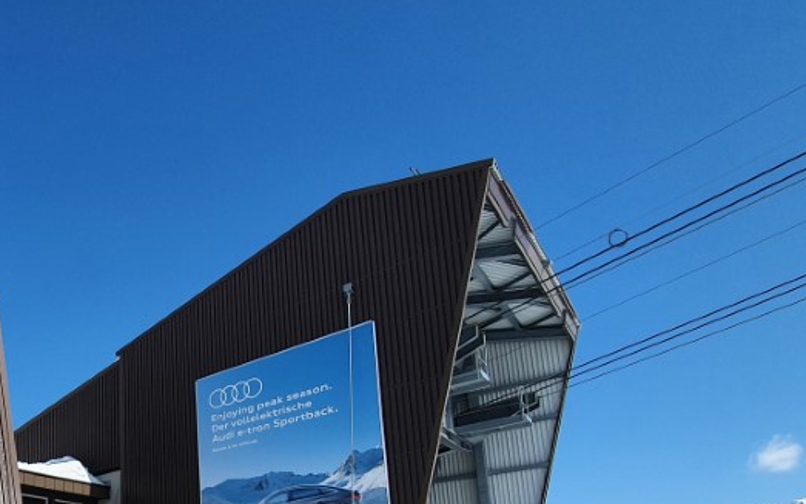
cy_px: 501
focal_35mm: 27
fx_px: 593
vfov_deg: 40.5
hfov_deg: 57.7
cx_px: 66
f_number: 2.2
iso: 50
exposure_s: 1/1564
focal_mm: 1.8
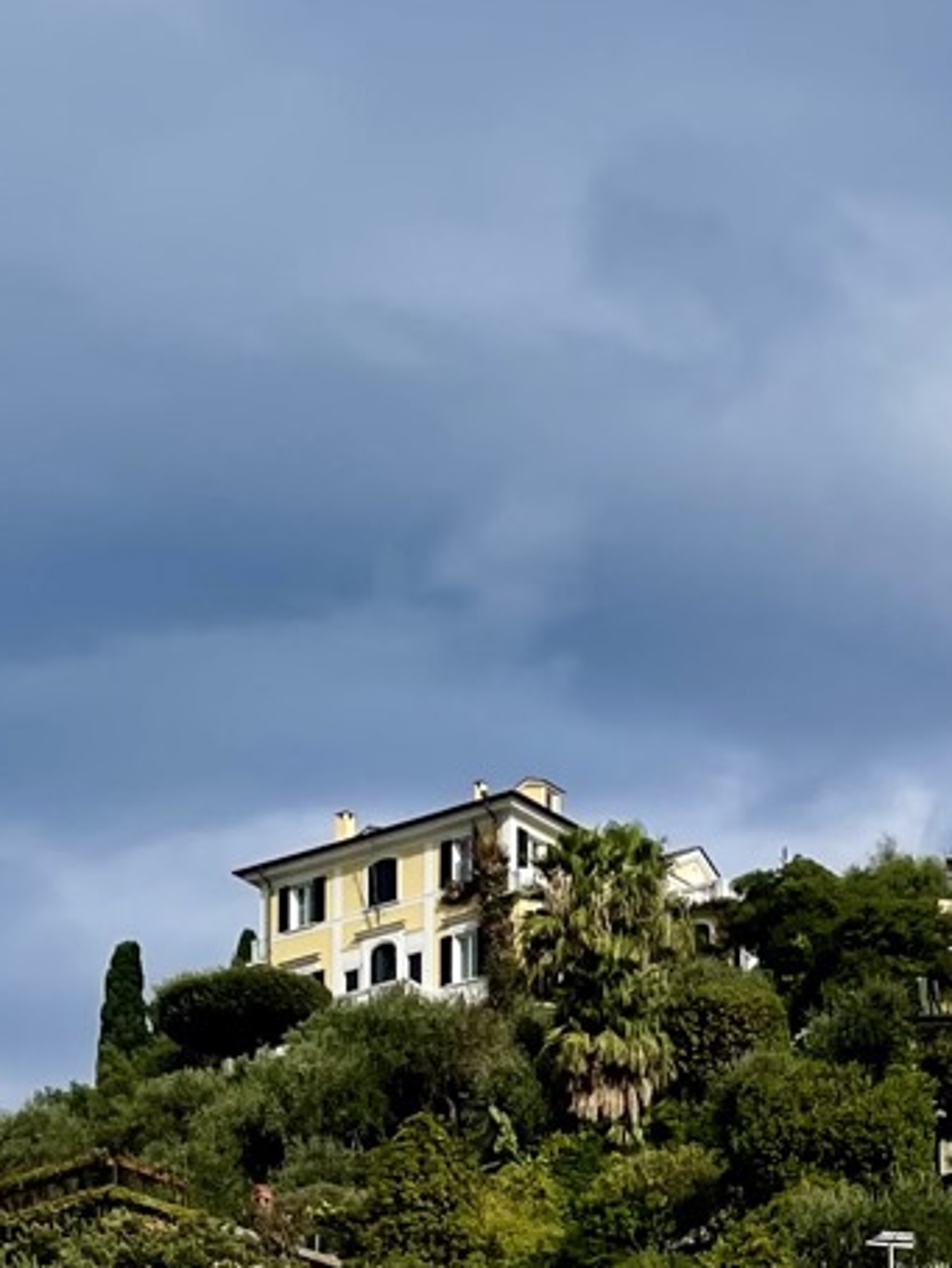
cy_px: 1801
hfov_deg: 14.3
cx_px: 776
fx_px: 3773
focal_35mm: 103
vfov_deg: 17.5
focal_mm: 5.1
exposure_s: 1/6993
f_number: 1.6
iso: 32
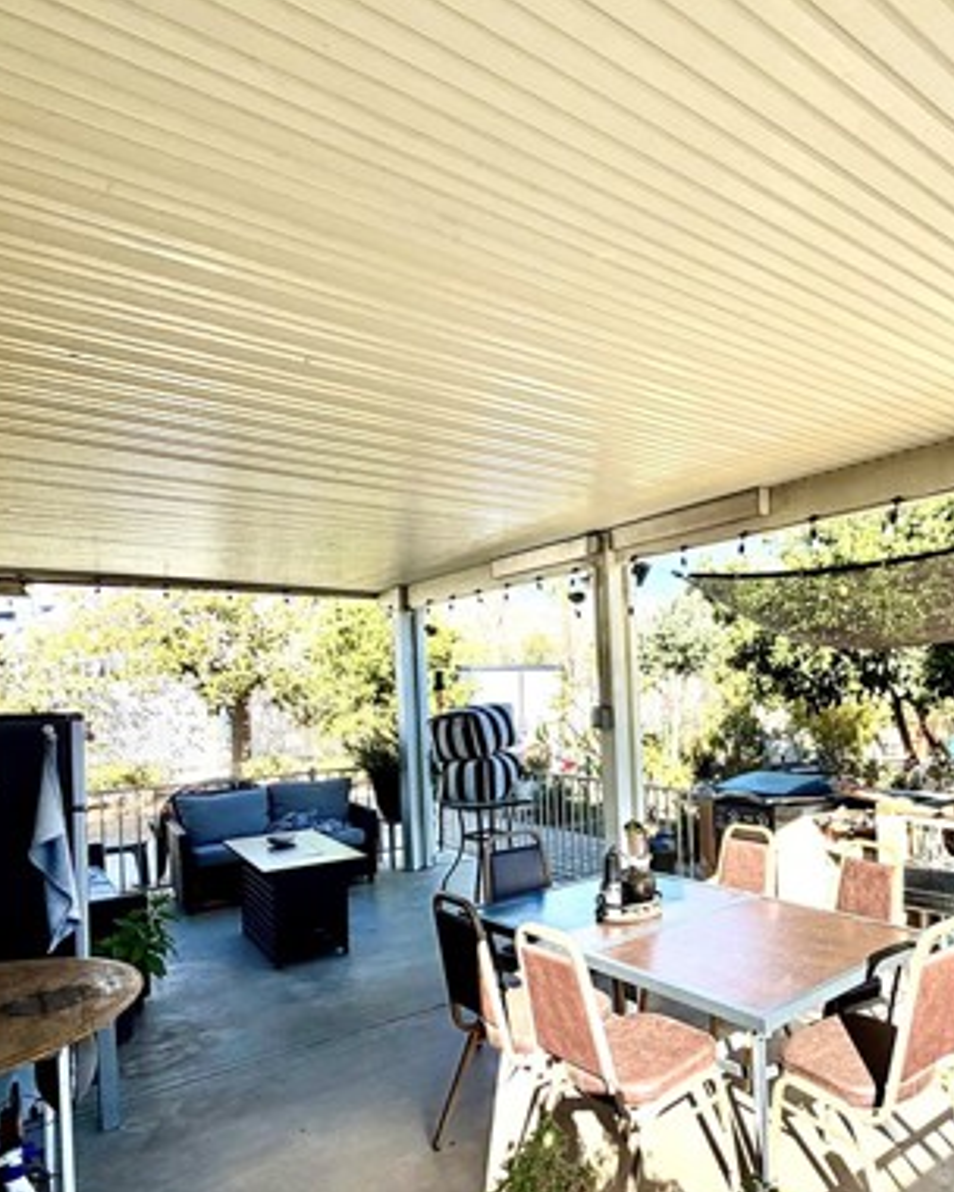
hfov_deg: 57.8
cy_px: 678
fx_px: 812
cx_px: 712
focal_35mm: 23
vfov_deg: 72.2
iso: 50
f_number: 2.2
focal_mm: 2.22
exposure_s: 1/502
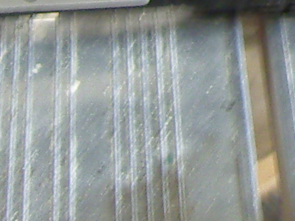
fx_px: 1917
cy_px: -304
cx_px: 569
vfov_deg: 6.3
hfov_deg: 8.4
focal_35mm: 225
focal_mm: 7.3
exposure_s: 1/13
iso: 200
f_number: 2.8
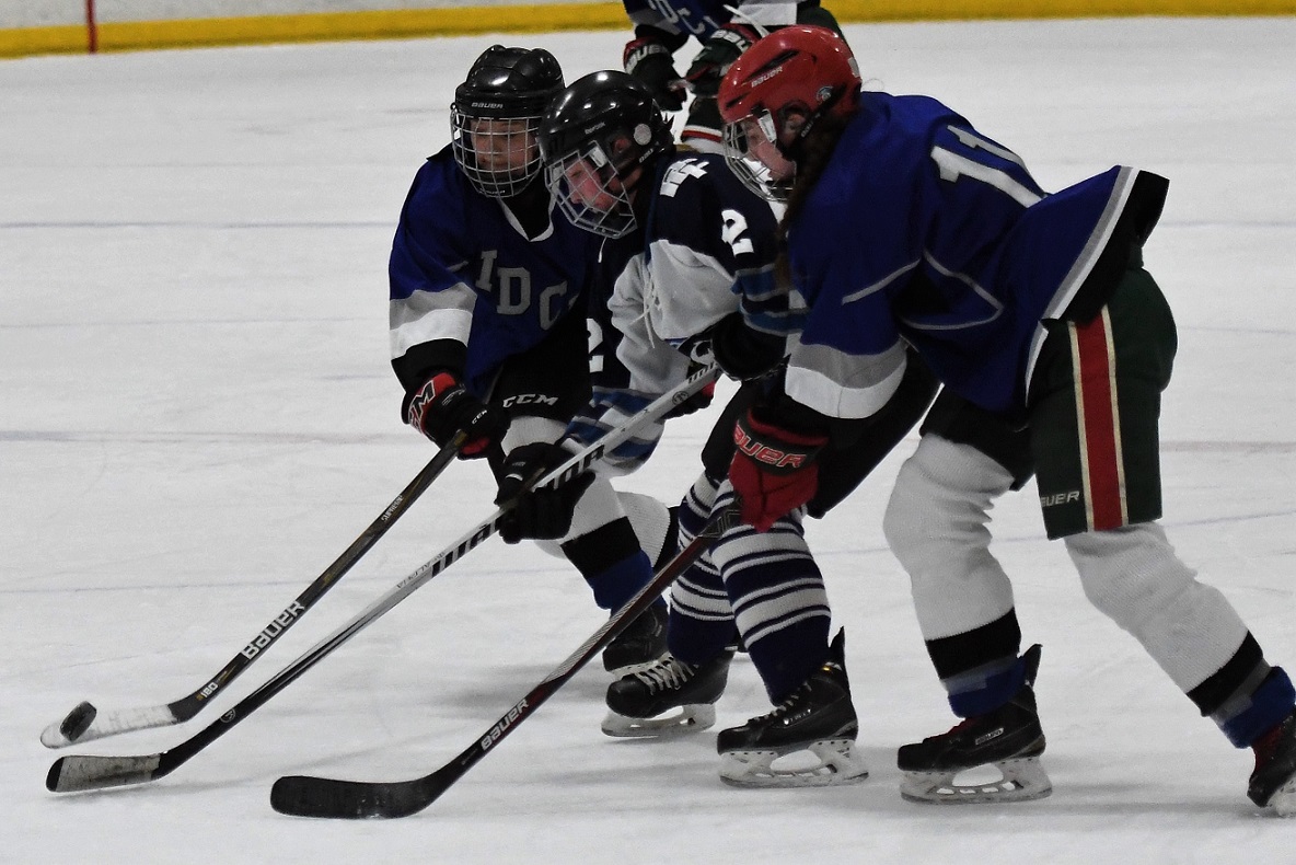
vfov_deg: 10.6
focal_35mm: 129
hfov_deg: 15.9
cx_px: 648
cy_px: 432
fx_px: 4645
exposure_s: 1/1000
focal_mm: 86
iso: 2800
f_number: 2.8
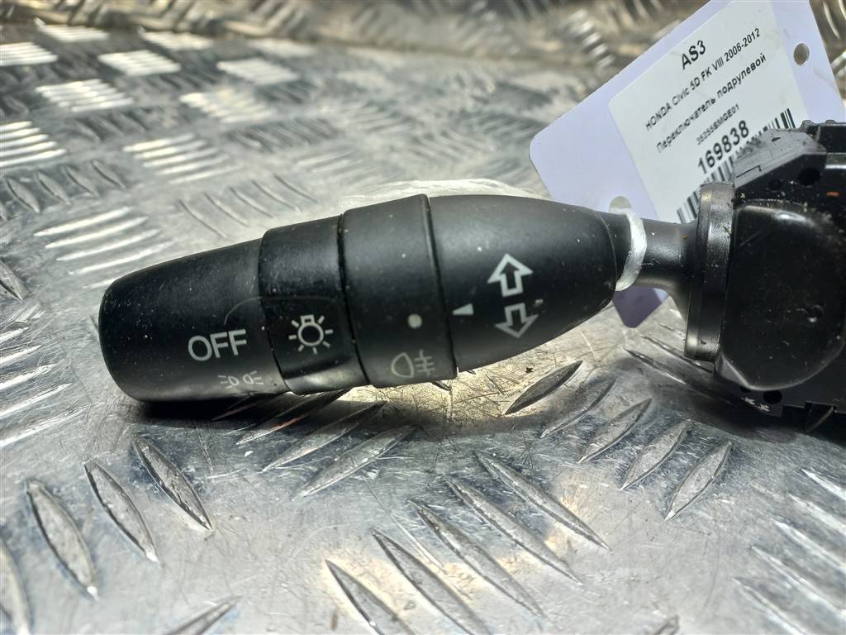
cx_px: 423
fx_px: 611
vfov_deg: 54.9
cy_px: 318
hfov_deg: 69.4
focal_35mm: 25
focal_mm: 4.6
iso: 40
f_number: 1.8
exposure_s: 1/50
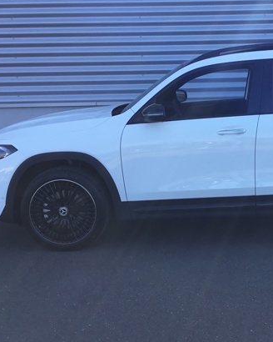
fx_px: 596
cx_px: 230
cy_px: 158
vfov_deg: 31.9
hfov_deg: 25.2
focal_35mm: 59
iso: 25
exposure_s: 1/450
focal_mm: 3.3
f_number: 2.4
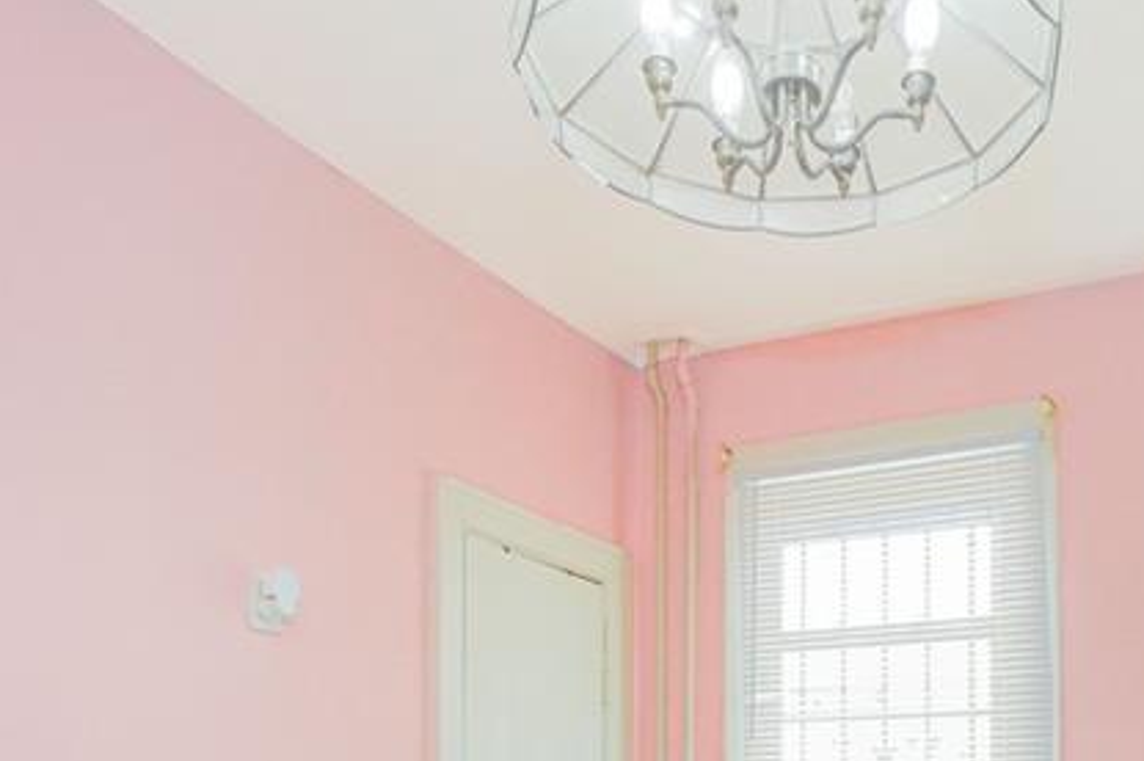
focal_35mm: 37
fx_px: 1175
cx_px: 788
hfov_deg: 50.7
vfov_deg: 31.0
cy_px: 885
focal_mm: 10
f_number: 10
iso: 1250
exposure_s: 1/60
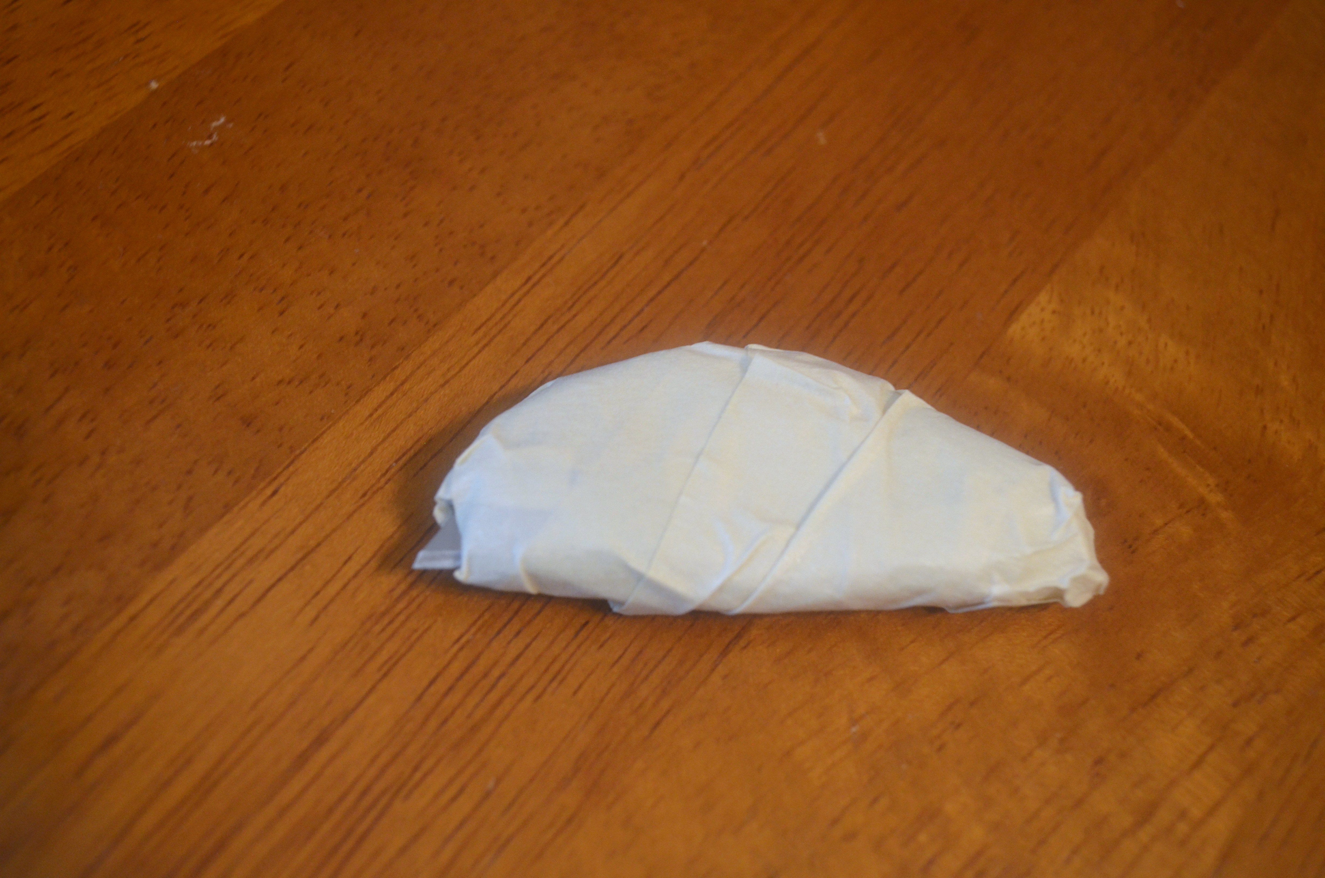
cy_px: 439
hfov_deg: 43.7
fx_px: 1653
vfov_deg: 29.7
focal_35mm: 45
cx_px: 662
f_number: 4.5
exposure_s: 1/30
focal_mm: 30
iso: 1400
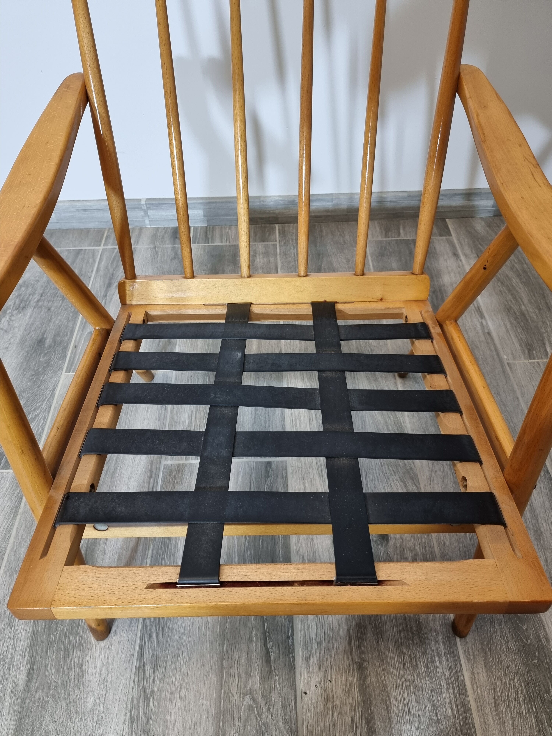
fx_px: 510
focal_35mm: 24
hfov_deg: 56.8
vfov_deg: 71.6
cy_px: 368
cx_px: 276
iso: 200
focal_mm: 6.7
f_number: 1.8
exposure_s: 1/100
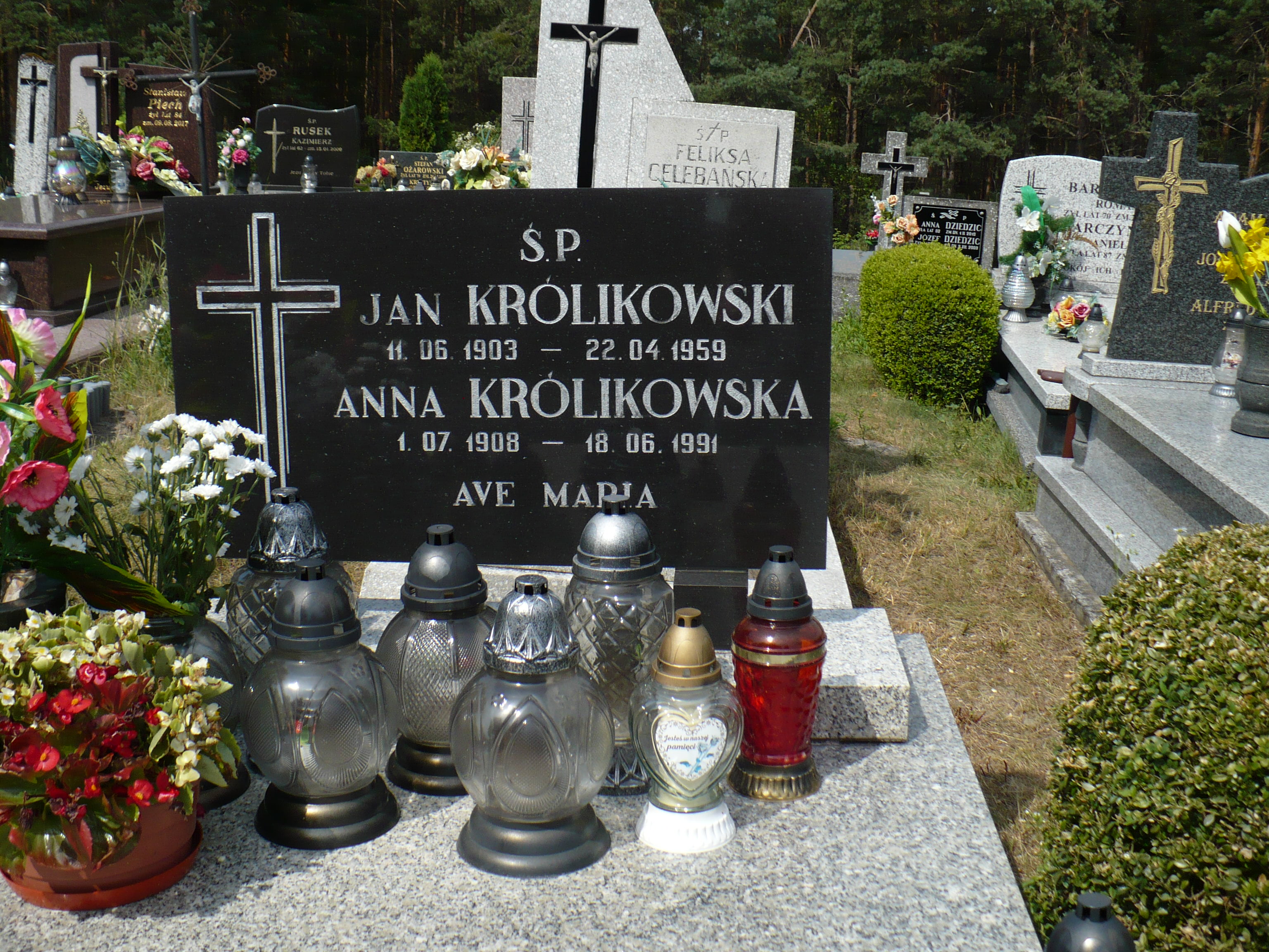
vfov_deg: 38.7
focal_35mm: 37
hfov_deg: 50.1
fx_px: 1356
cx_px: 634
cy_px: 476
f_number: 8
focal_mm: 6.1
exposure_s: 1/200
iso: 100
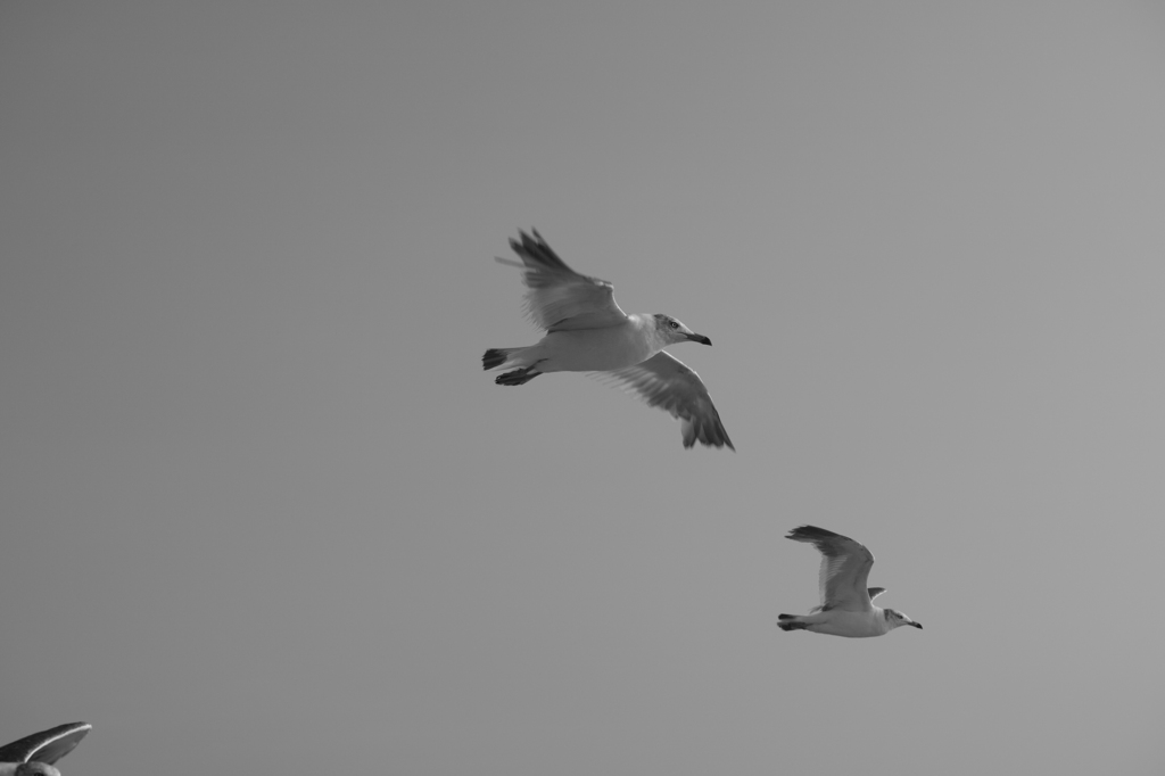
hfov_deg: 27.0
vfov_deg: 18.2
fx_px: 2426
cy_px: 388
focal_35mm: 75
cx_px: 582
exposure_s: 1/500
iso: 200
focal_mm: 50
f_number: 6.3
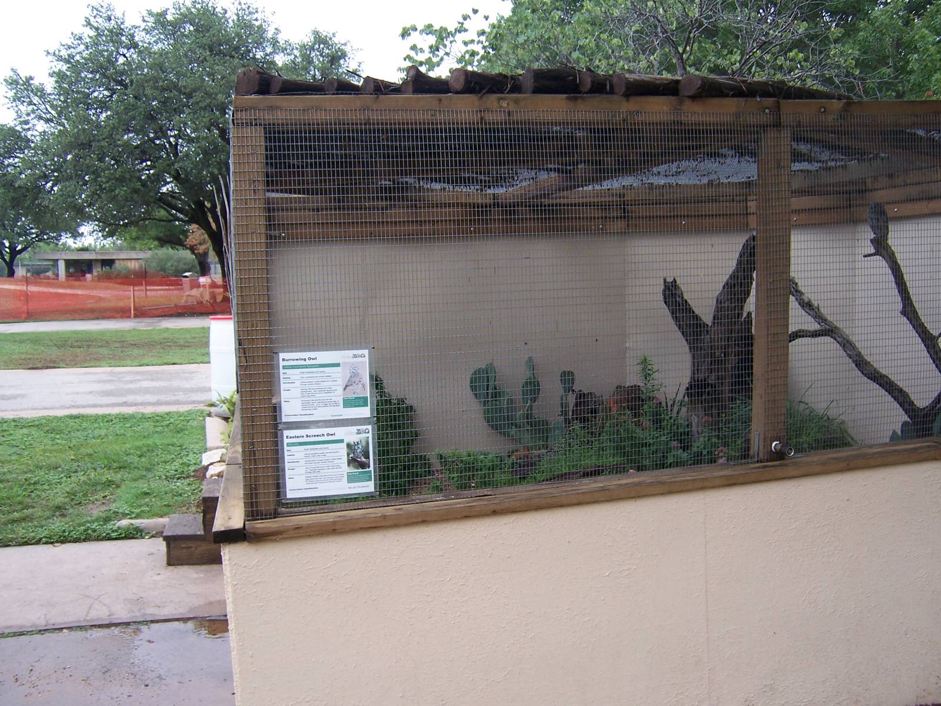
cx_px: 470
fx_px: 897
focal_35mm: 33
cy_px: 353
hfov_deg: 55.4
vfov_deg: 42.9
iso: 80
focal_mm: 5.5
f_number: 3.4
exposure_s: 1/125
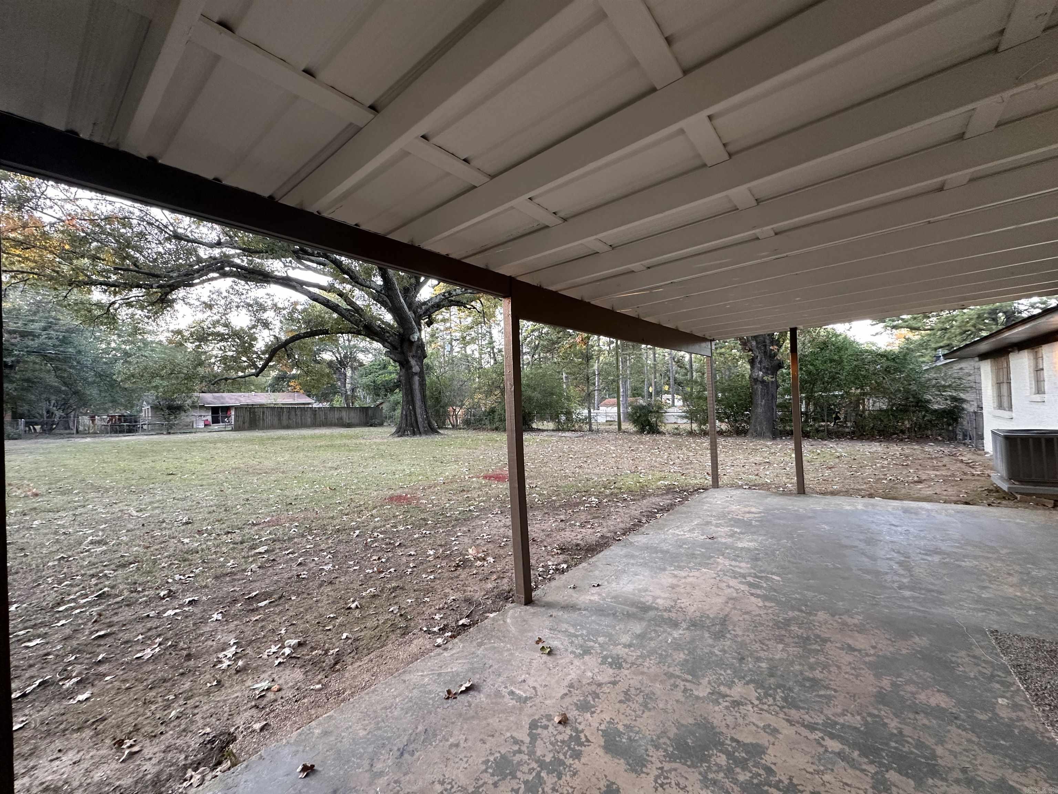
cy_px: 397
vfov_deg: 85.7
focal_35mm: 14
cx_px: 529
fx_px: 428
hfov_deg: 102.1
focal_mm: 2.22
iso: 160
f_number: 2.2
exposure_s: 1/60
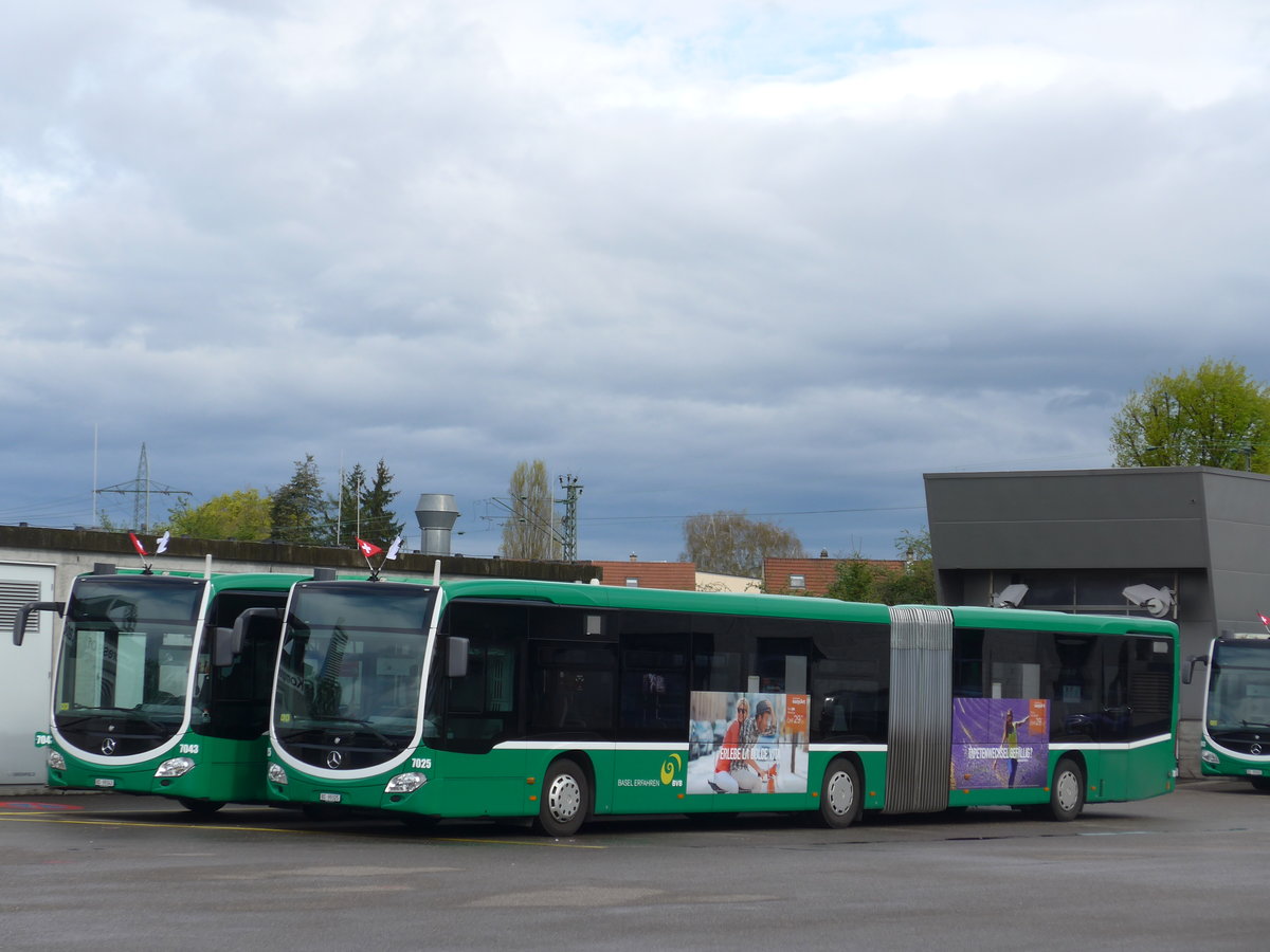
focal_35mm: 97
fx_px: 3559
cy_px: 476
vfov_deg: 15.2
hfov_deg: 20.2
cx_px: 635
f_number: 4.7
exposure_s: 1/400
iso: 80
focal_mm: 19.2
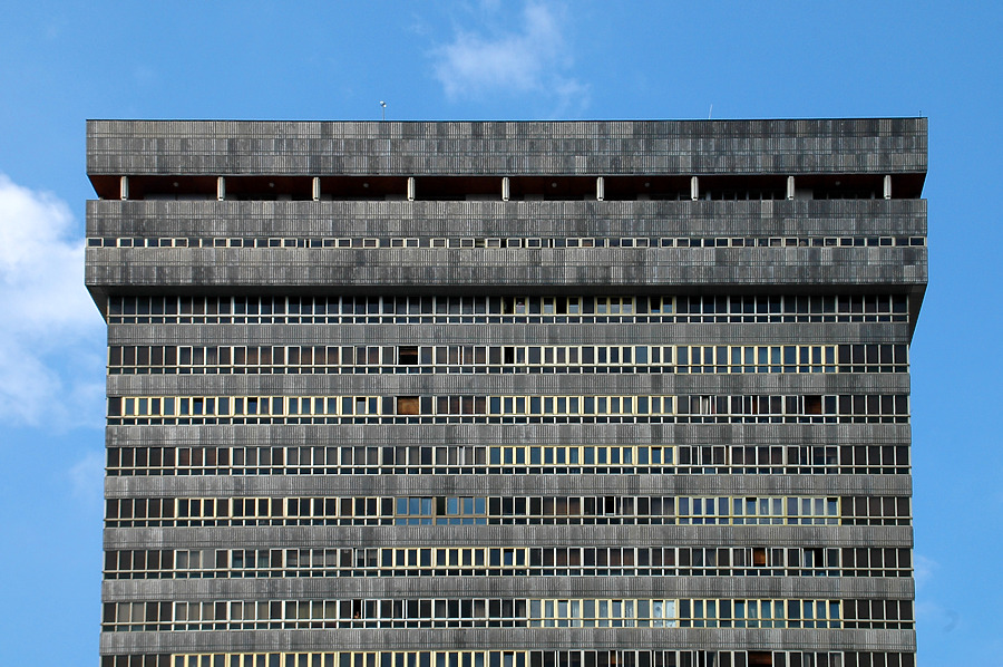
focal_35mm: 63
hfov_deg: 31.9
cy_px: 334
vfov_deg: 21.5
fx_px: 1753
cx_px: 502
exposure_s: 1/320
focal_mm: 42
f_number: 9
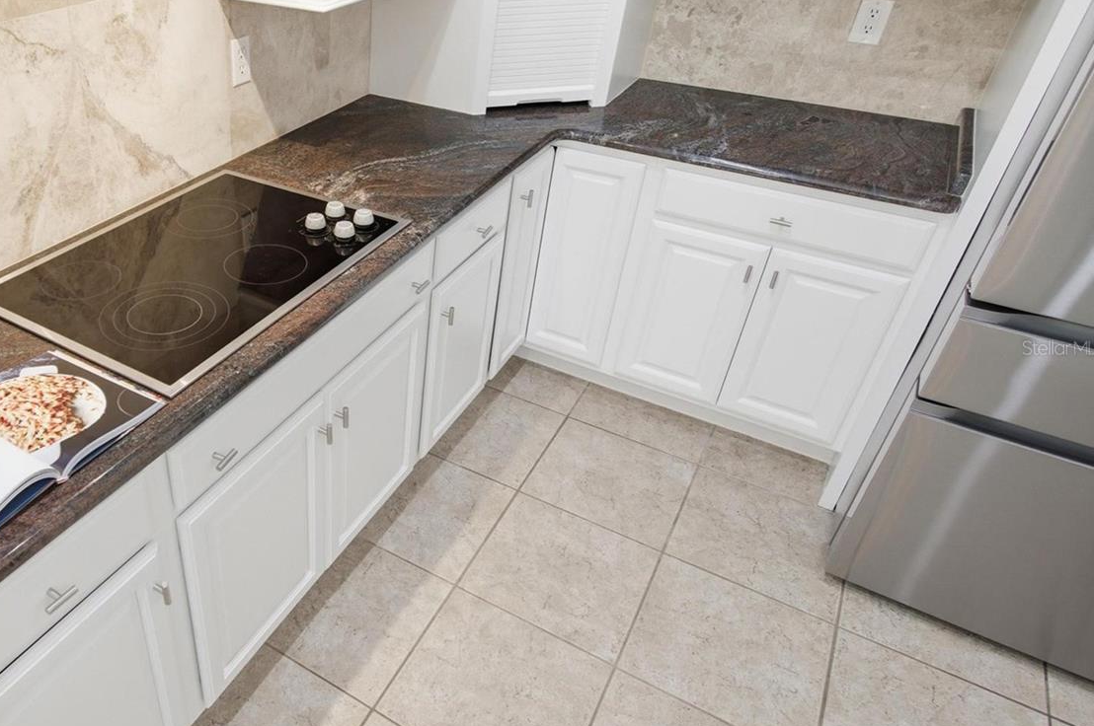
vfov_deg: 49.4
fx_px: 789
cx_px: 320
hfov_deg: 66.5
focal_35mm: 26
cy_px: 348
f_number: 5.6
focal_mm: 12
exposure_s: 1/400
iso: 640
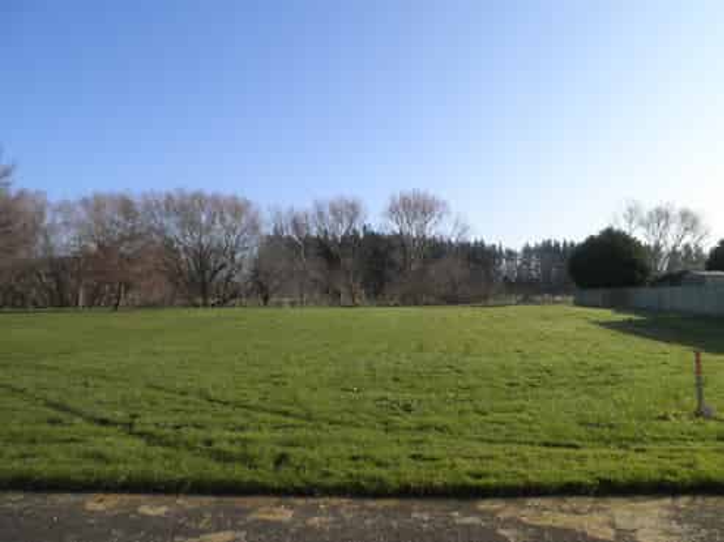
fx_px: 543
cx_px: 362
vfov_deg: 53.0
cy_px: 271
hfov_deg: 67.3
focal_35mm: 26
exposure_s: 1/125
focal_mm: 4.7
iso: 64
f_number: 7.8
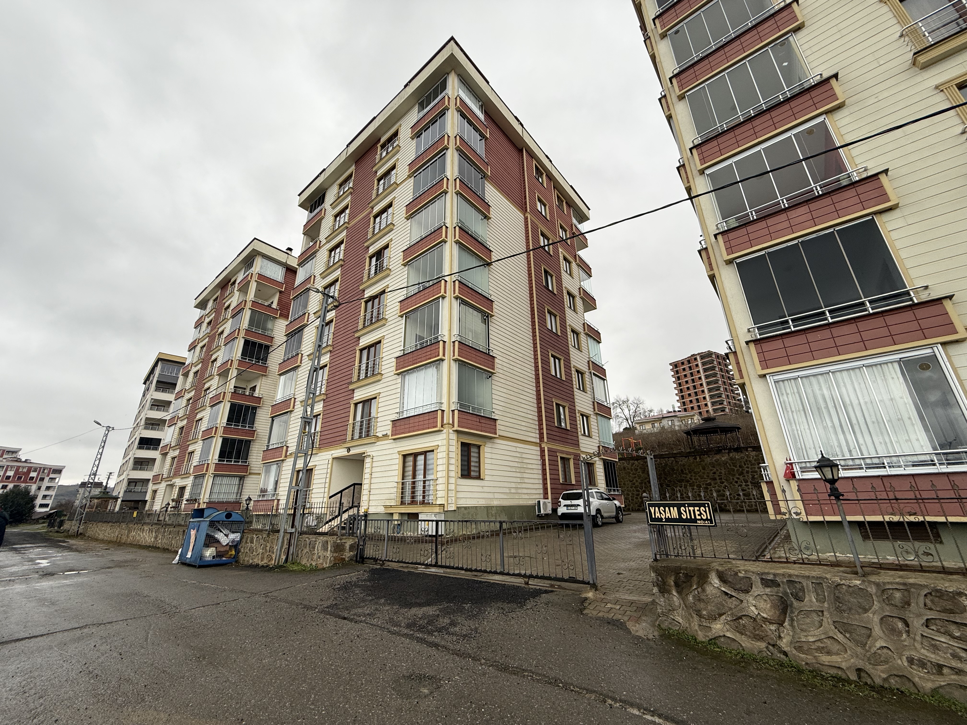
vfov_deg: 85.7
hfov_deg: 102.1
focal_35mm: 14
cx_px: 484
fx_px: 391
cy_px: 362
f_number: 2.2
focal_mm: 2.22
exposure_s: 1/105
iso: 40
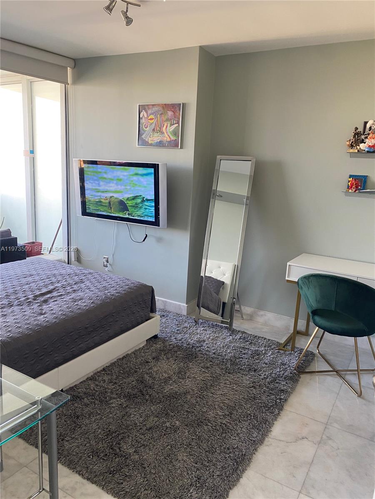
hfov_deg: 53.1
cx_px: 188
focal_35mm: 26
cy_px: 250
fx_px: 376
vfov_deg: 67.3
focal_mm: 4.25
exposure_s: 1/72
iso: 125
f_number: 1.8
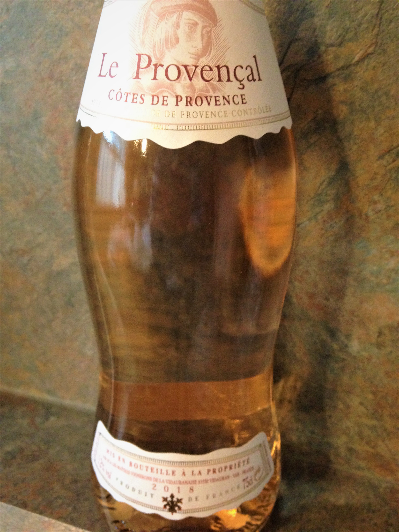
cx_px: 200
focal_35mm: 33
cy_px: 266
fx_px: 507
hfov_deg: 42.9
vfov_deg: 55.4
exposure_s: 1/20
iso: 400
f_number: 2.4
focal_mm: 4.12
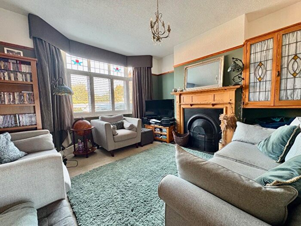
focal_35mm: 14
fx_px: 122
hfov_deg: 102.1
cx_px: 150
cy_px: 113
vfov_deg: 85.7
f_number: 2.2
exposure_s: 1/60
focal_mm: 2.22
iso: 500
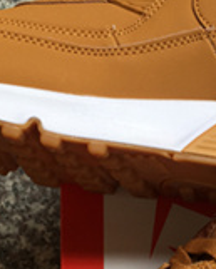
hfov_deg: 17.3
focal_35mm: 88
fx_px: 703
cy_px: 215
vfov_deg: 21.5
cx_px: 181
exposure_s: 1/100
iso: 25
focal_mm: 4.15
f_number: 2.2
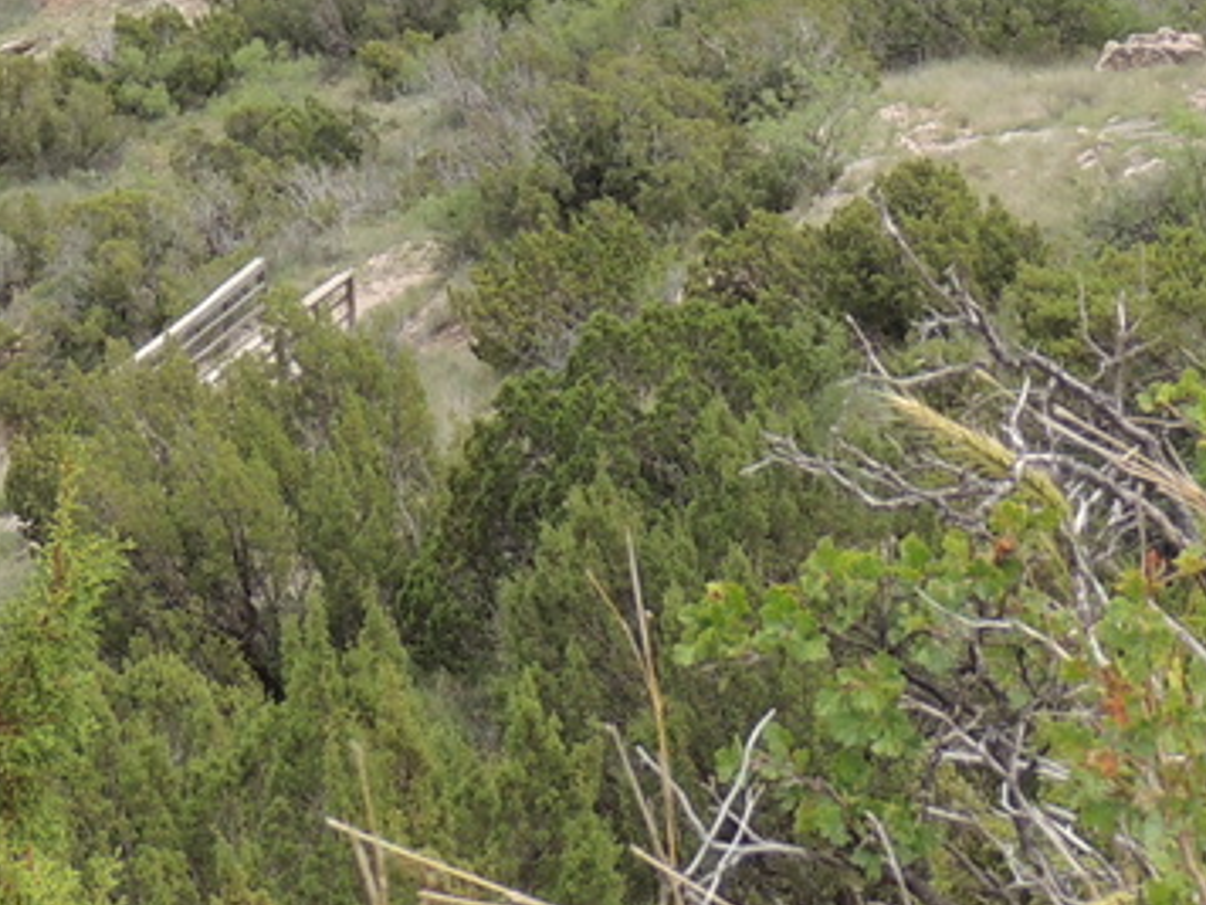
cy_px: -580
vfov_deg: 8.5
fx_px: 5888
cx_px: 427
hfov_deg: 11.7
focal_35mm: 169
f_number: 3.5
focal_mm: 8.3
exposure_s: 1/500
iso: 100
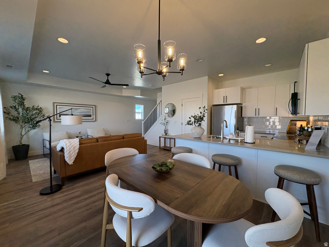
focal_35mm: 14
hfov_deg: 102.1
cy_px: 124
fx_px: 133
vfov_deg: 85.7
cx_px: 164
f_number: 2.2
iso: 100
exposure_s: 1/135
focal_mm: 2.22
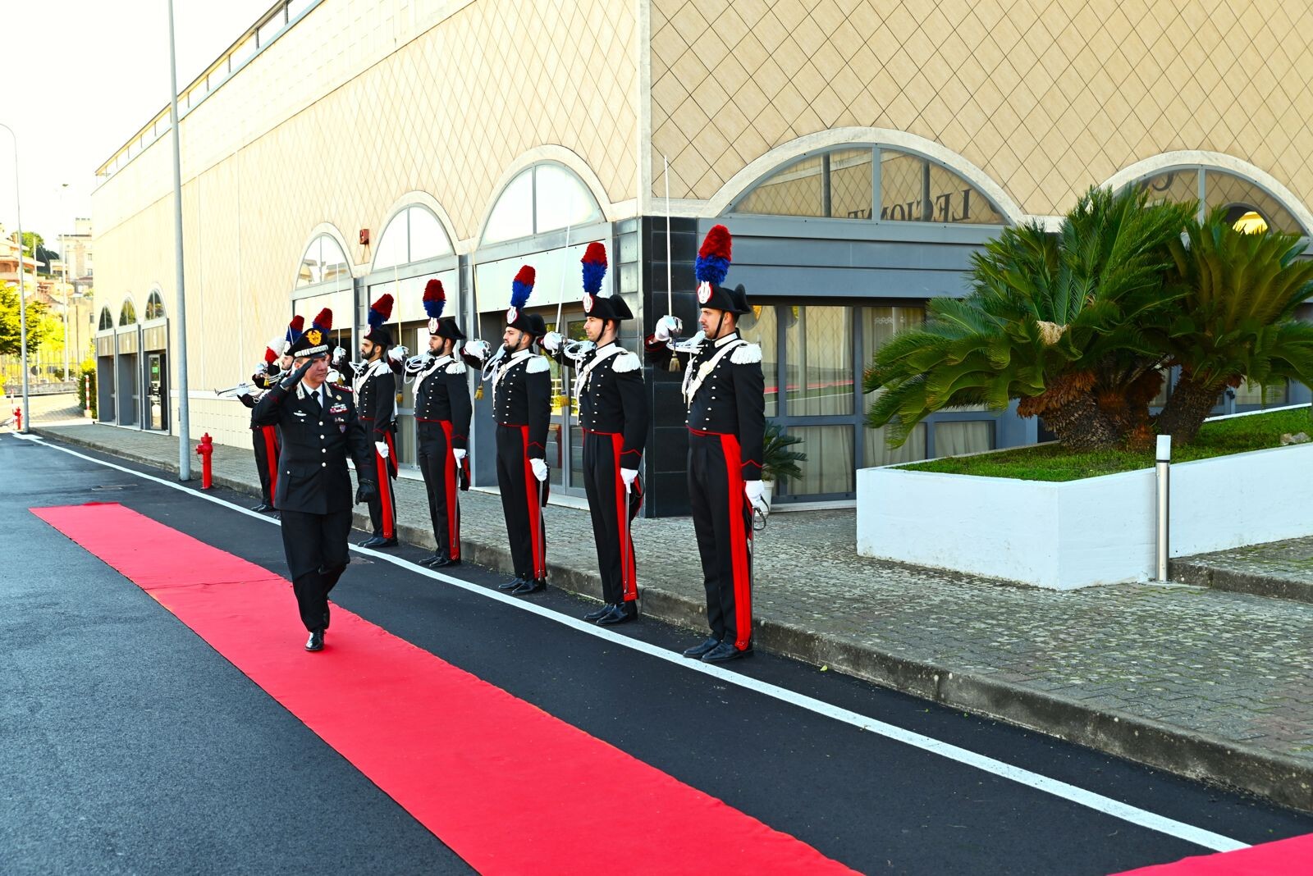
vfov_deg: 31.9
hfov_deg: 46.4
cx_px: 656
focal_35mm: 42
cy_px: 438
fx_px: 1532
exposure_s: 1/250
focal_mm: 42
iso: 220
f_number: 4
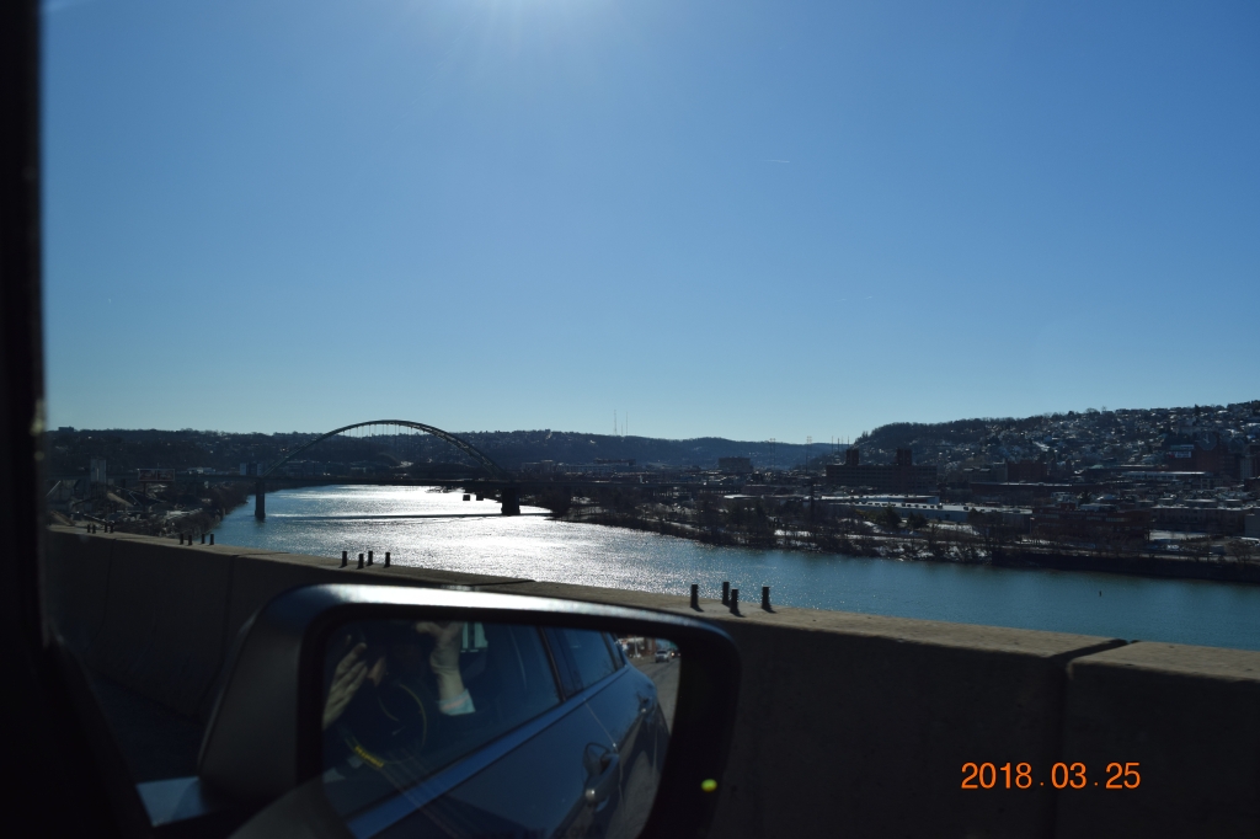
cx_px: 630
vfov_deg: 43.6
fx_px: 1050
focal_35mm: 30
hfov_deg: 61.9
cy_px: 420
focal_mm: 20
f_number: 8
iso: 220
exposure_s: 1/2000
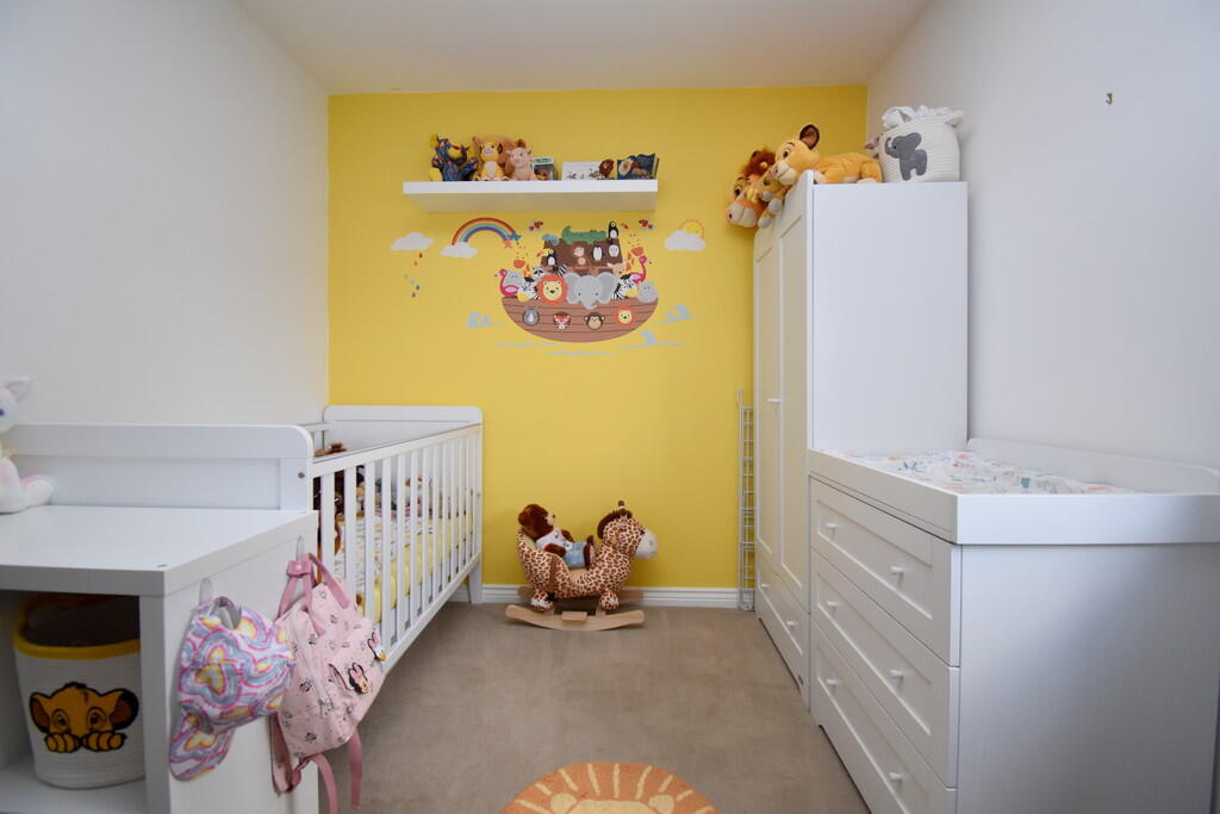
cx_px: 610
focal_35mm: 15
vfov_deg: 77.3
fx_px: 508
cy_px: 407
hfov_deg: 100.4
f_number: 4.5
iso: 800
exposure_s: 1/160
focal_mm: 10
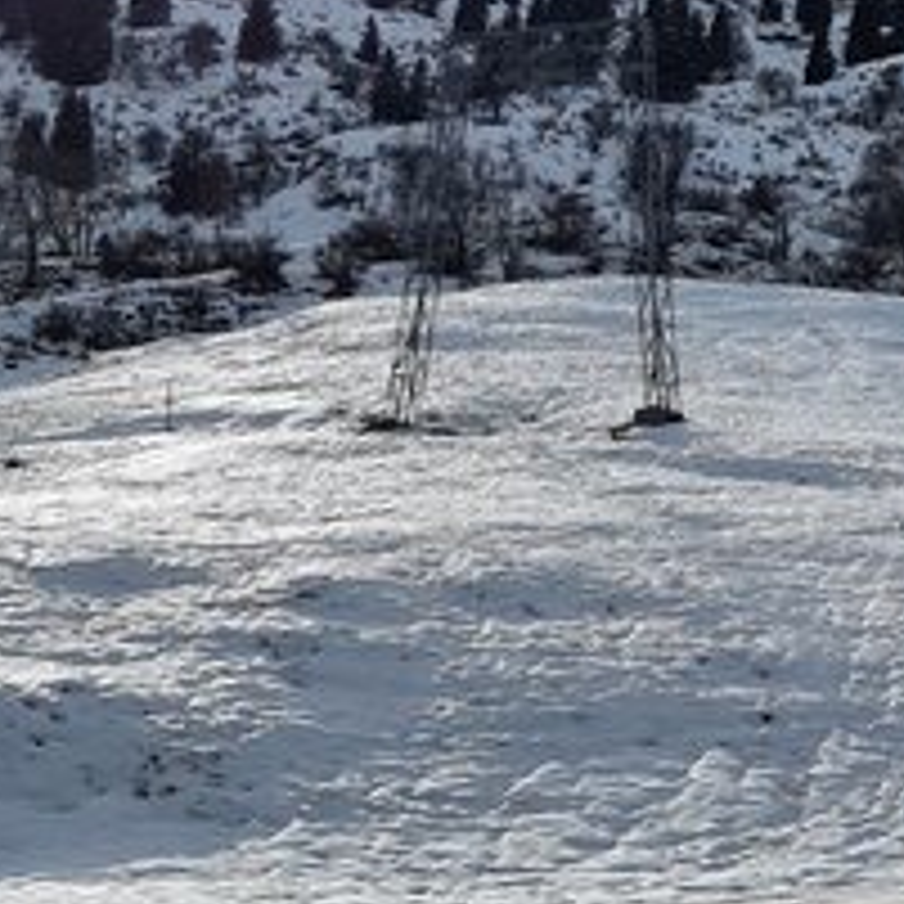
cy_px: 661
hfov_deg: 14.4
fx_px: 3457
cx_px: 1115
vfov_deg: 14.8
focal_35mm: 117
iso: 50
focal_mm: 5.4
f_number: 1.8
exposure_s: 1/8768
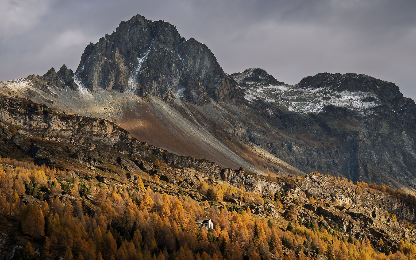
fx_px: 952
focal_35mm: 84
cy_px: 134
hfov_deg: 24.6
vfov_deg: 15.5
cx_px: 208
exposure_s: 1/125
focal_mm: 55
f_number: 14
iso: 320
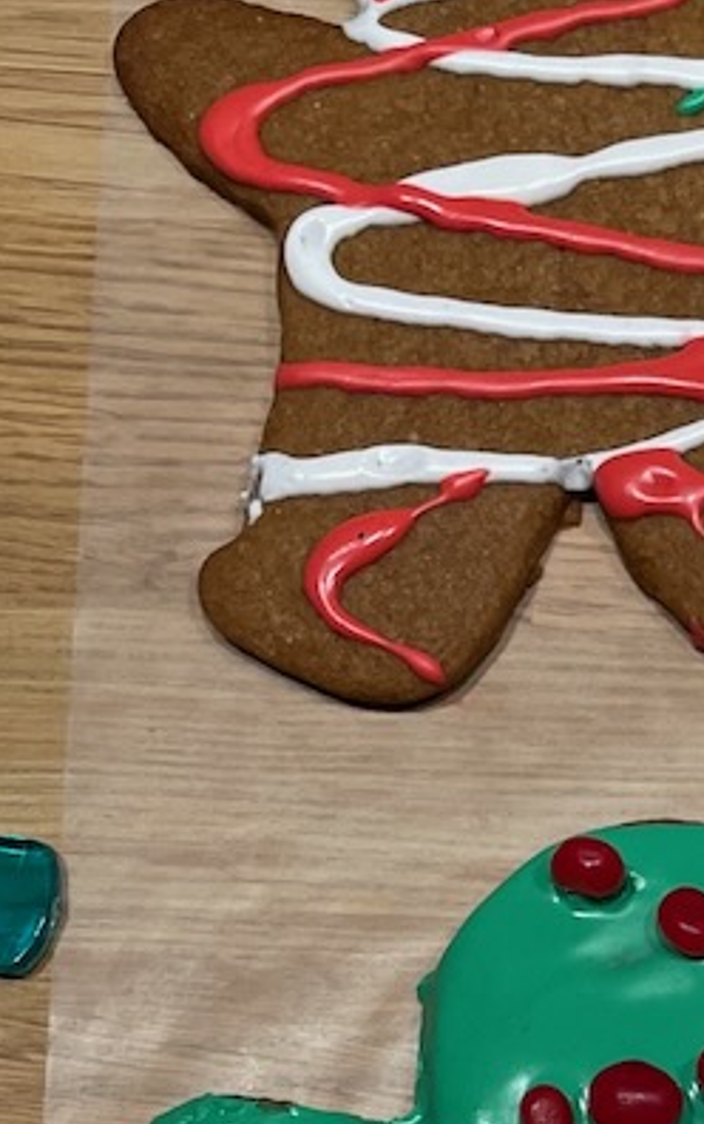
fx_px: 2728
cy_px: 1379
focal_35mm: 89
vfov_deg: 21.5
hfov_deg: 13.5
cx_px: 1167
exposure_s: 1/60
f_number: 1.6
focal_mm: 4.2
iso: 80
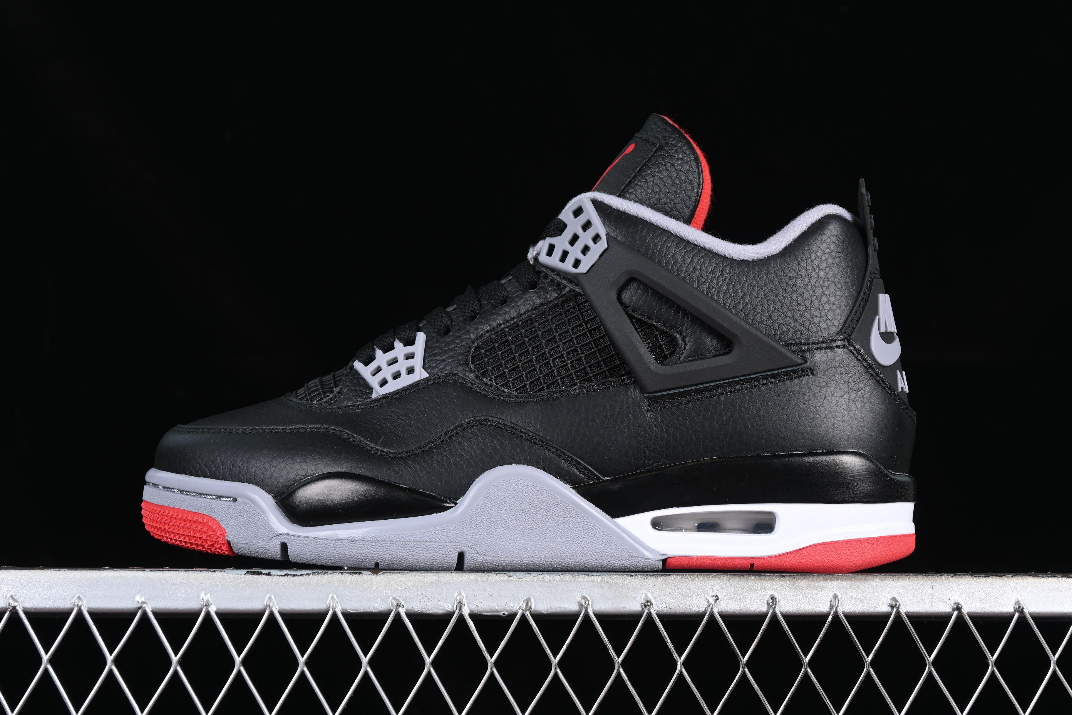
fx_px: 2233
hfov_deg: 27.0
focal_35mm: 75
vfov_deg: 18.2
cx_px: 536
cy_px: 358
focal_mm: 50
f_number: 6.3
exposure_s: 1/60
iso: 160
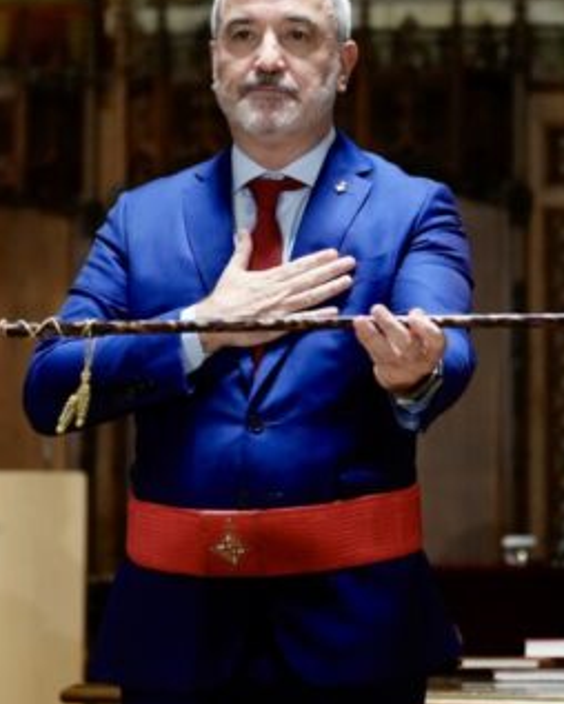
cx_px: 338
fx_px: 3314
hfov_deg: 9.7
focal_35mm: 159
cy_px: 198
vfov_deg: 12.1
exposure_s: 1/640
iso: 3200
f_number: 2.8
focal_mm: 70
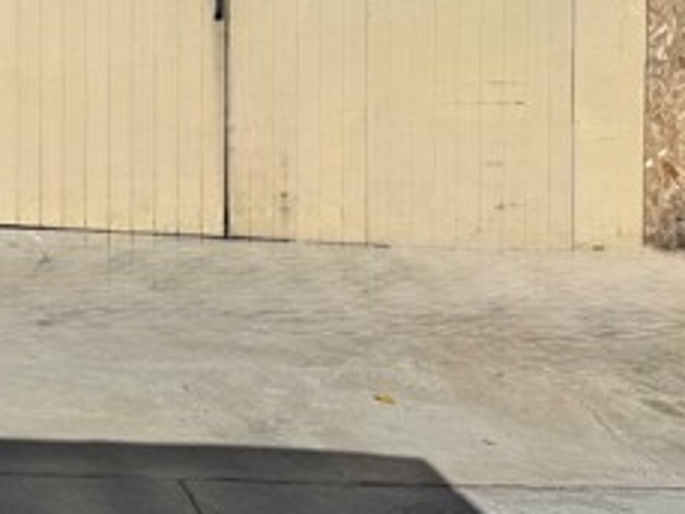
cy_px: -72
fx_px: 1327
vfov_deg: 20.7
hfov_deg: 24.5
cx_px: -254
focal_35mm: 67
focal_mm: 6.76
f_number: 1.78
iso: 80
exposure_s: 1/12346
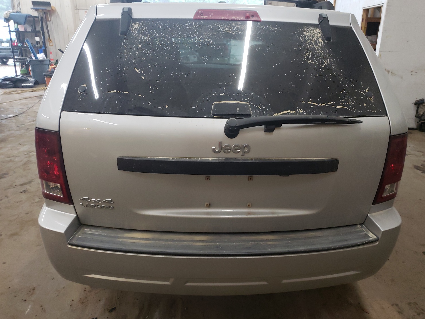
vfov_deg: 49.7
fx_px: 344
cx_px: 225
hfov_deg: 63.4
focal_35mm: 28
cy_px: 152
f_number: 1.5
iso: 197
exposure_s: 1/60.2
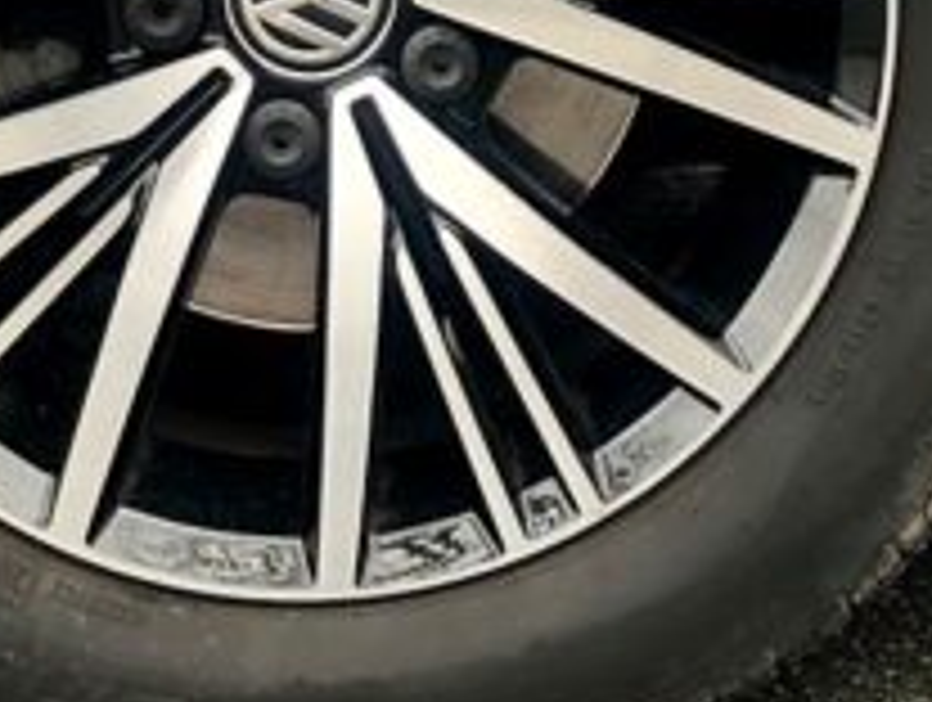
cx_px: 482
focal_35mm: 108
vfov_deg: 13.0
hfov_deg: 18.2
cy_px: -369
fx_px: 2913
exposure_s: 1/120
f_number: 1.8
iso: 64
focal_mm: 3.99
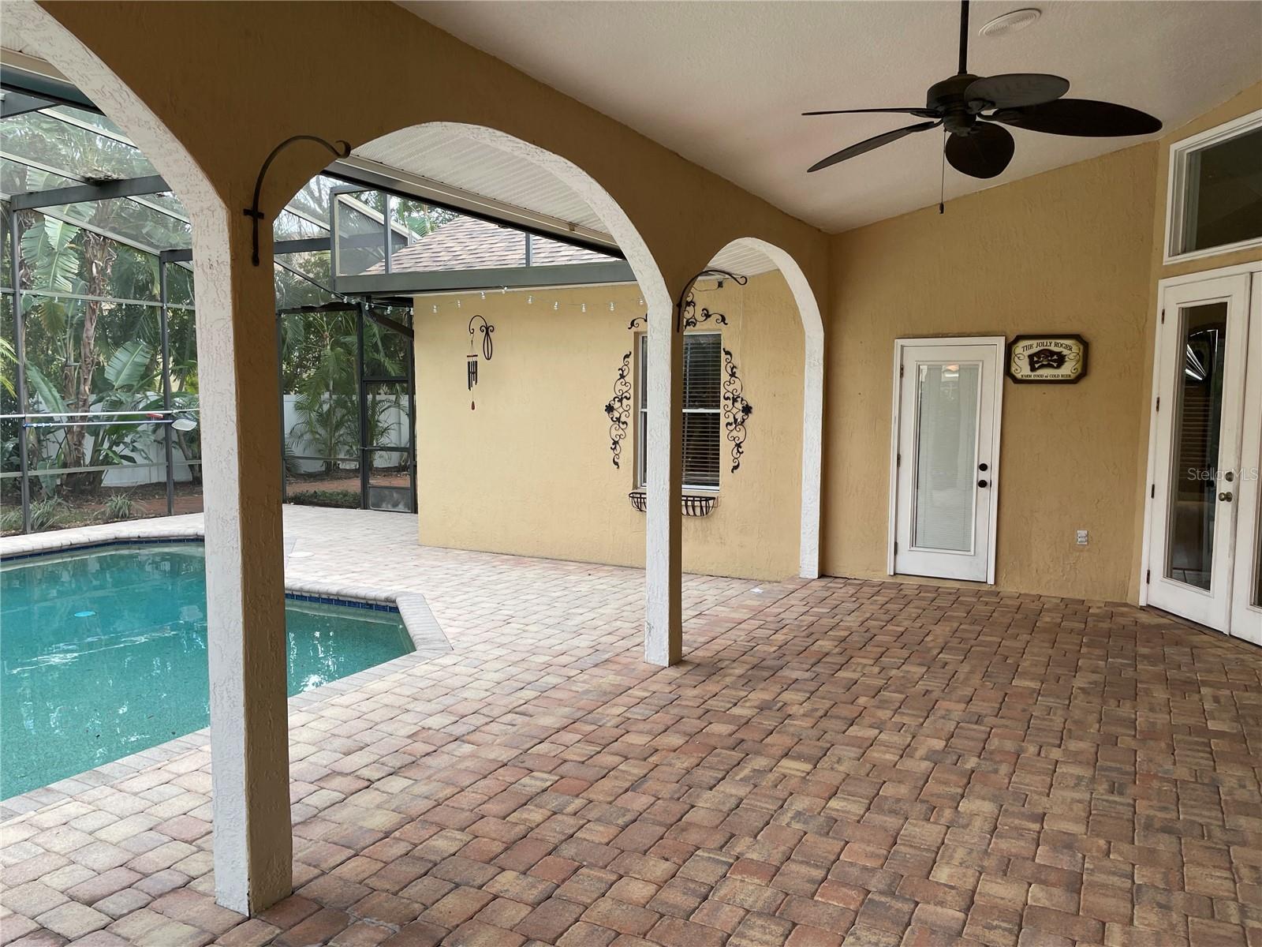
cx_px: 631
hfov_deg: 67.3
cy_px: 474
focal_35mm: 26
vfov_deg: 53.1
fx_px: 948
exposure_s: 1/129
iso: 32
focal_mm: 4.2
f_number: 1.6
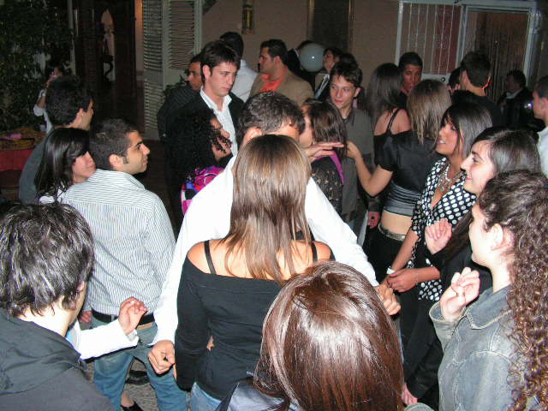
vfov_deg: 39.7
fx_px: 570
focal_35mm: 36
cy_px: 206
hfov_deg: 51.4
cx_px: 274
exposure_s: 1/40
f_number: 4.8
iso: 200
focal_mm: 6
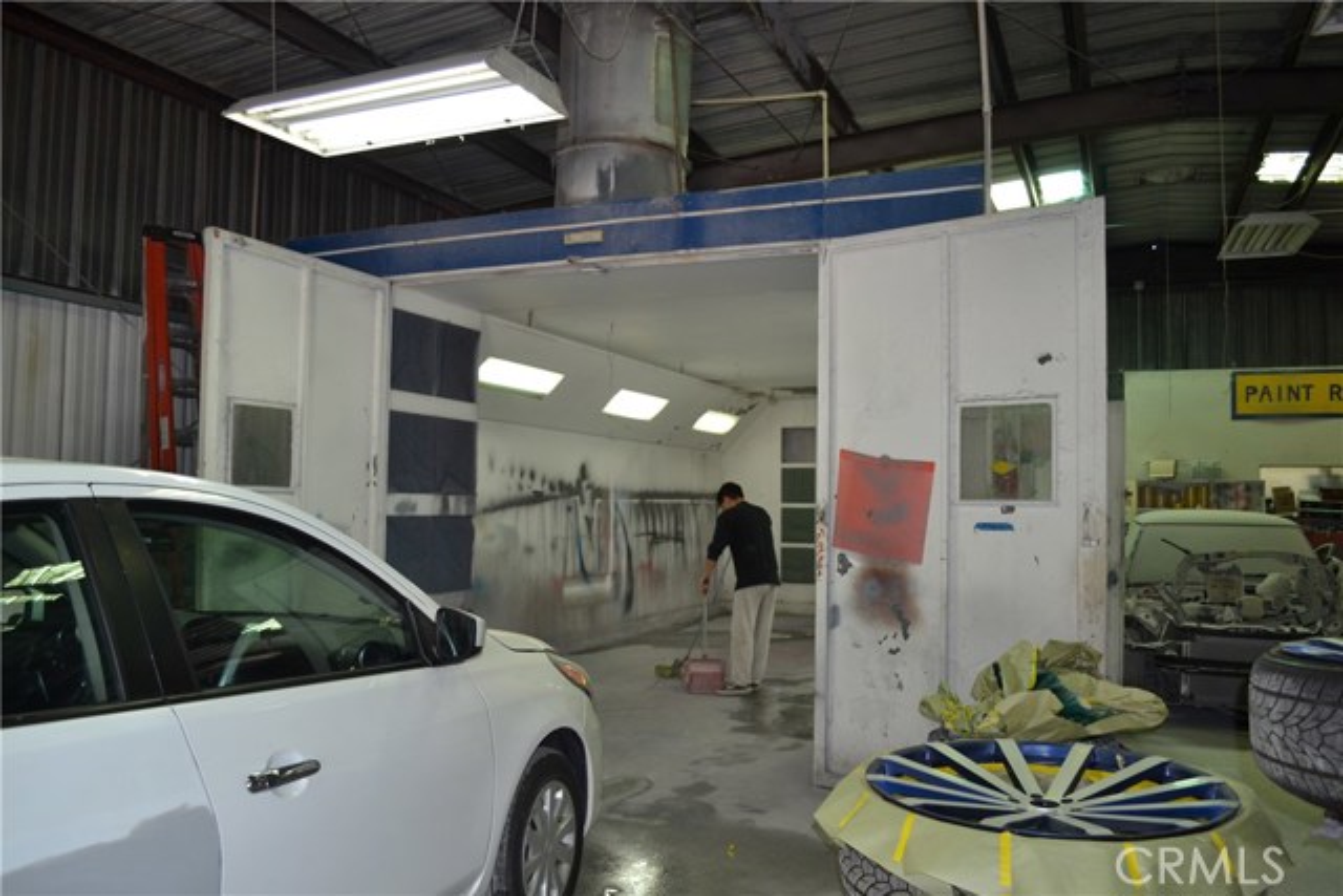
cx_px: 672
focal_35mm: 27
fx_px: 1007
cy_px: 448
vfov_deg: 48.0
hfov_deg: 67.4
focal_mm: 18
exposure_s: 1/60
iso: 400
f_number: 3.5
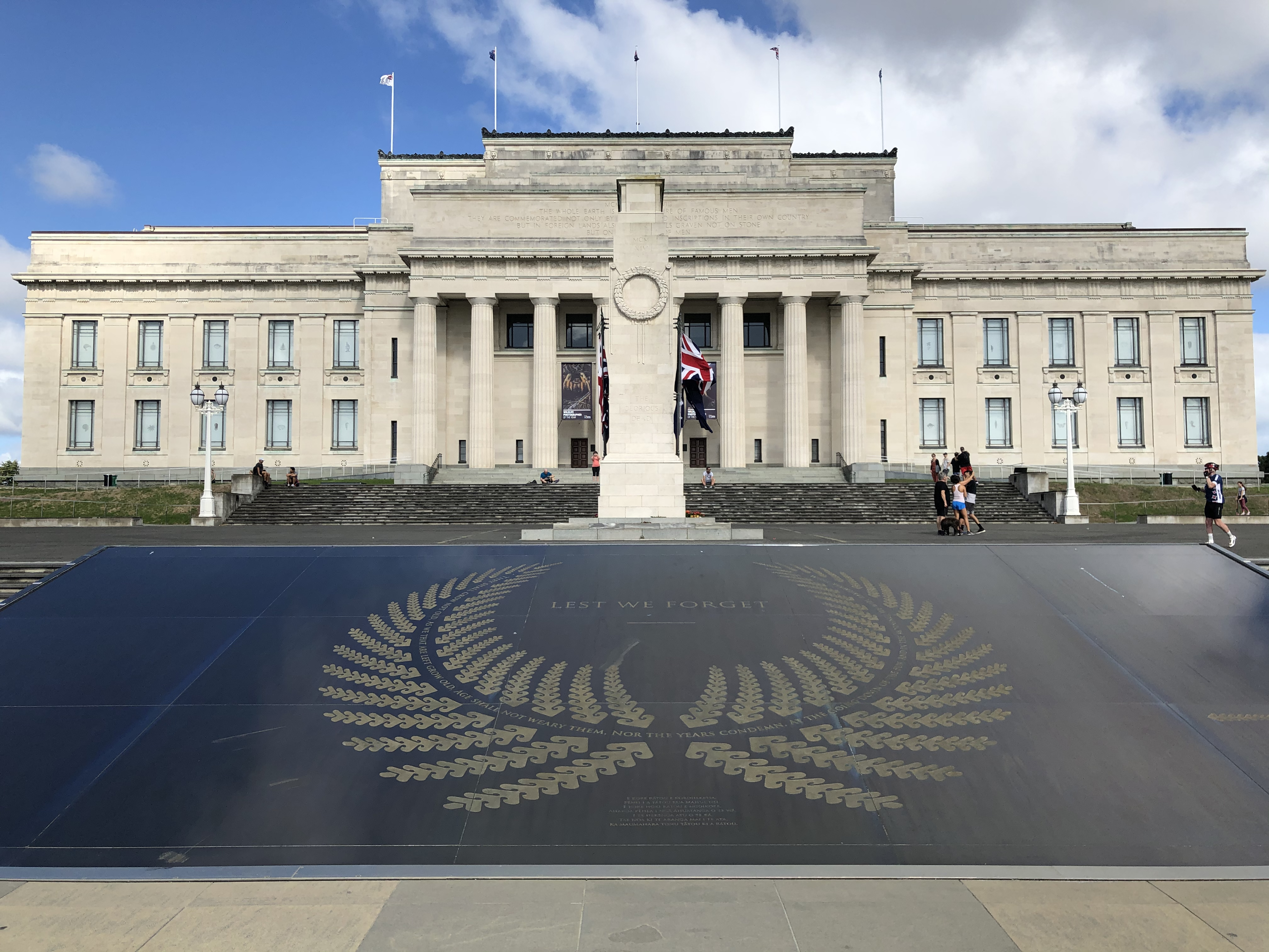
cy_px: 476
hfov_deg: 63.4
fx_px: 1026
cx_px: 634
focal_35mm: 28
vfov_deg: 49.7
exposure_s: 1/2315
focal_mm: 4
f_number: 1.8
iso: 20
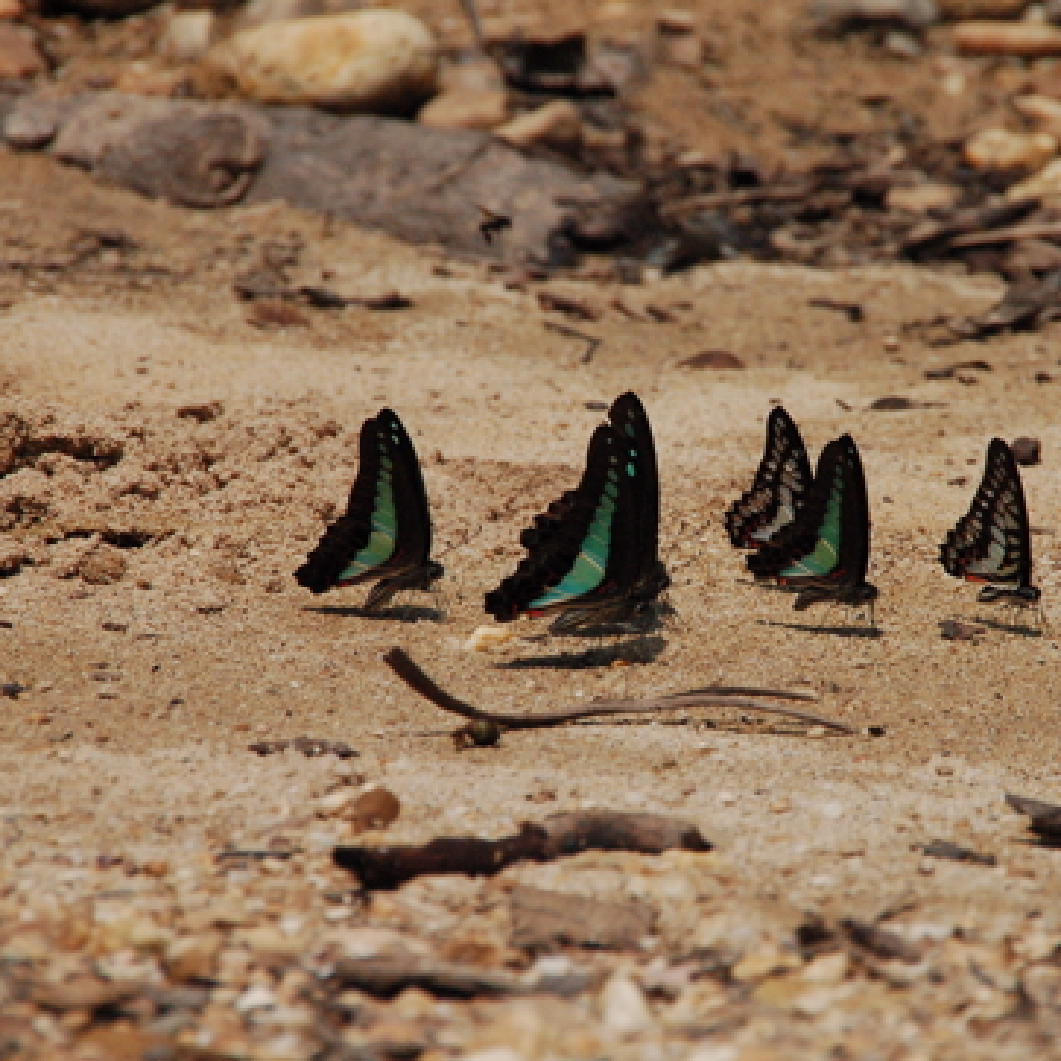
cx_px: 696
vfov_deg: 3.6
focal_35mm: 482
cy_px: 532
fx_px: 16714
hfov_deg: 3.6
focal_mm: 250
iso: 1600
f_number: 9
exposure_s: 1/4000
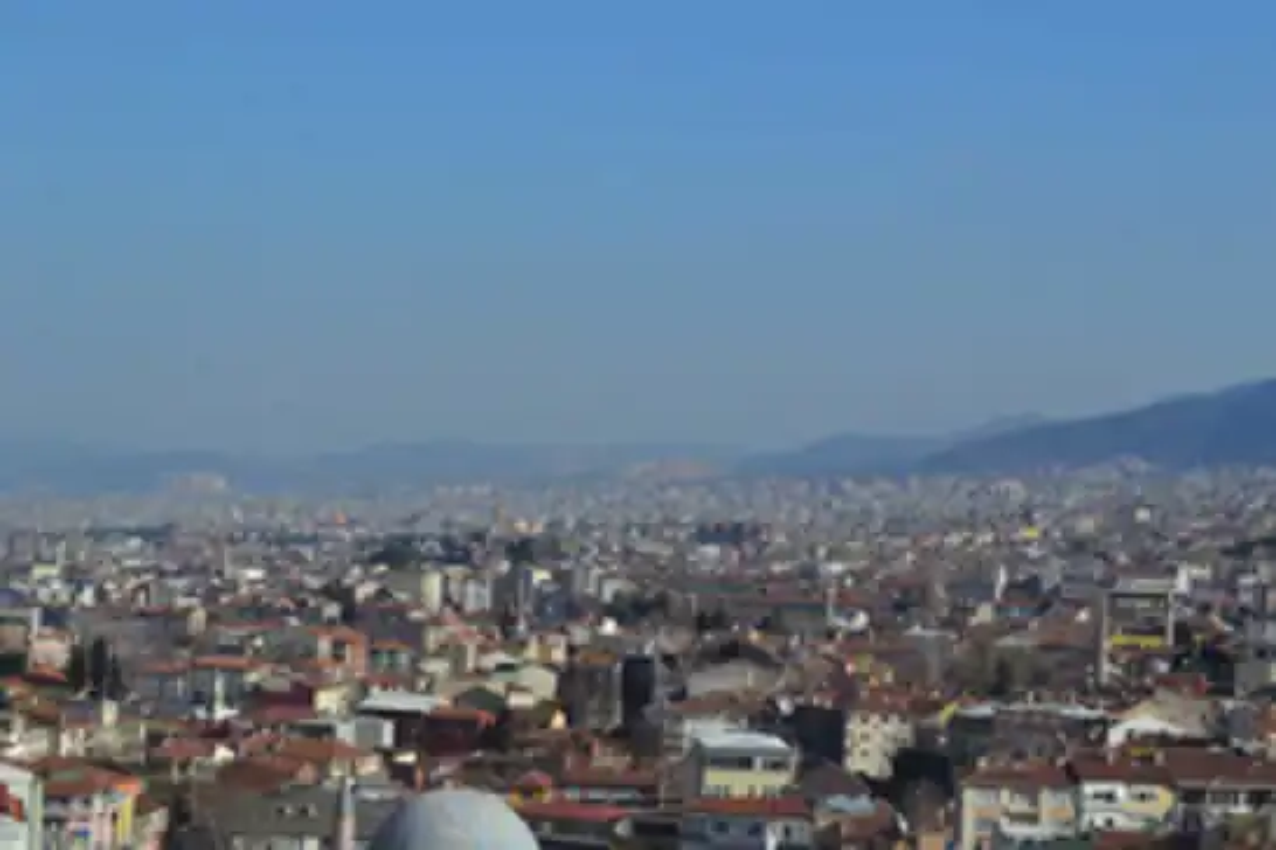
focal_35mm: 82
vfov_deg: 16.6
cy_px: 425
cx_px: 638
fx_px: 2924
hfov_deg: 24.6
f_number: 8
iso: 100
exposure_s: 1/250
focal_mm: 55
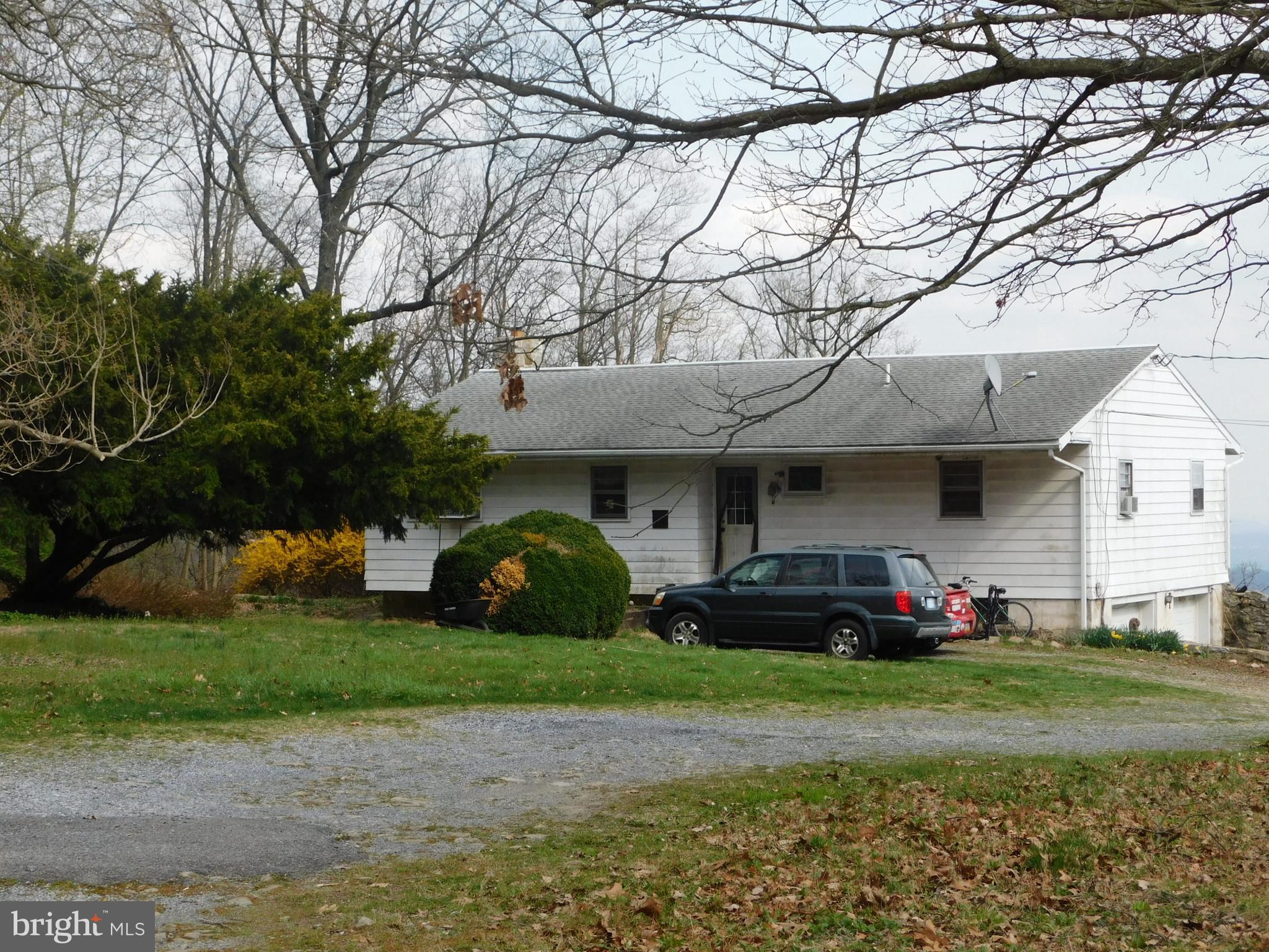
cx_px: 634
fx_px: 2420
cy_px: 476
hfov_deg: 29.4
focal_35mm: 66
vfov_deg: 22.3
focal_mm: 11.7
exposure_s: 1/400
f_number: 4.2
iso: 125
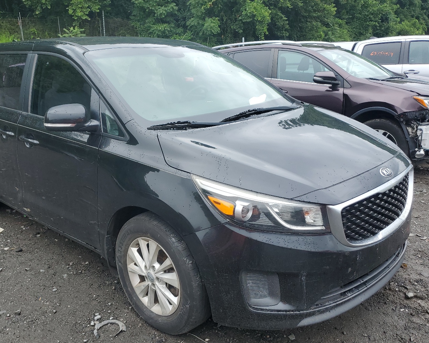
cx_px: 176
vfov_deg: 45.8
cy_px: 179
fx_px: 406
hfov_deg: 55.3
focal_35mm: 32
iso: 50
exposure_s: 1/1111
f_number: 1.5
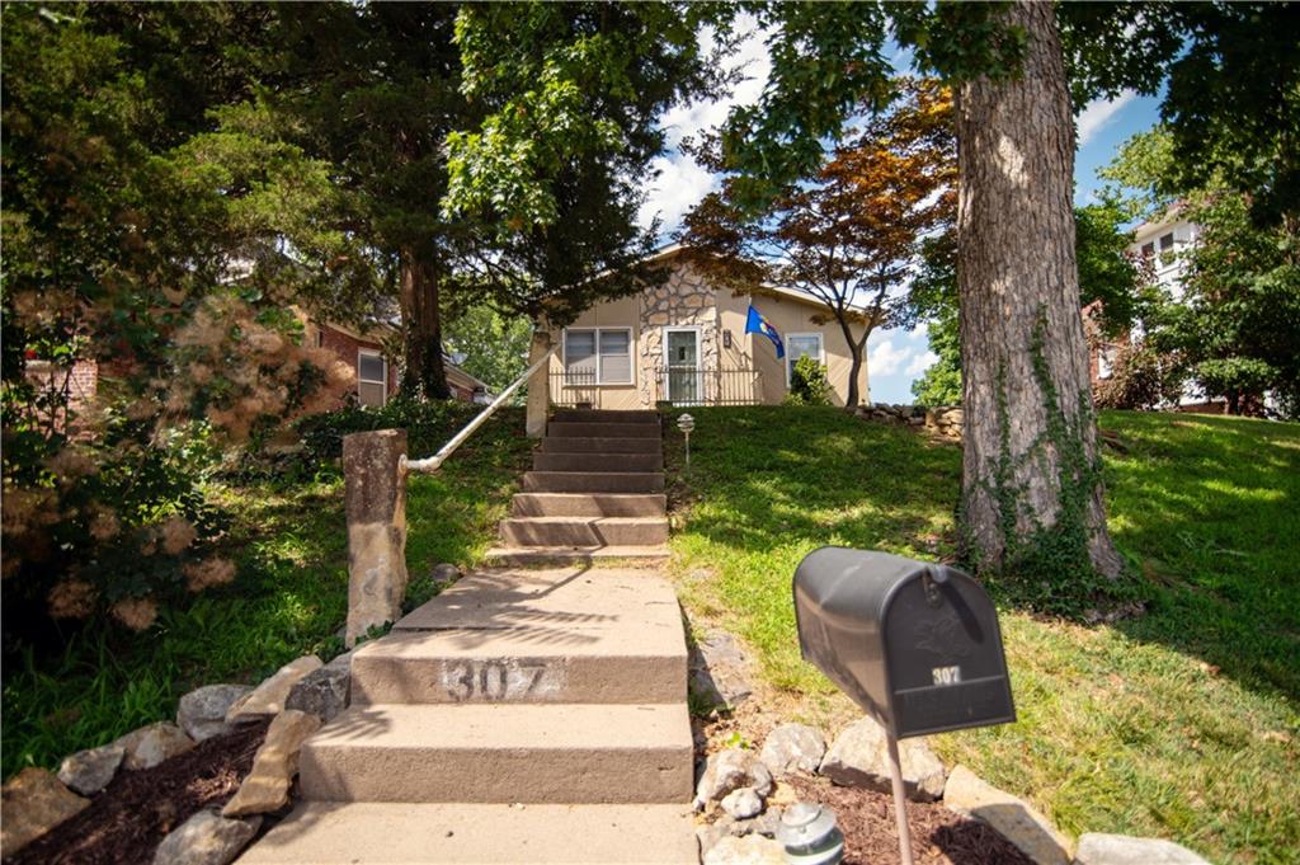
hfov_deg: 96.8
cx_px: 650
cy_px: 432
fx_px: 577
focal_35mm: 16
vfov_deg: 73.7
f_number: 2.8
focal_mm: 16
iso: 100
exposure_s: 1/1250
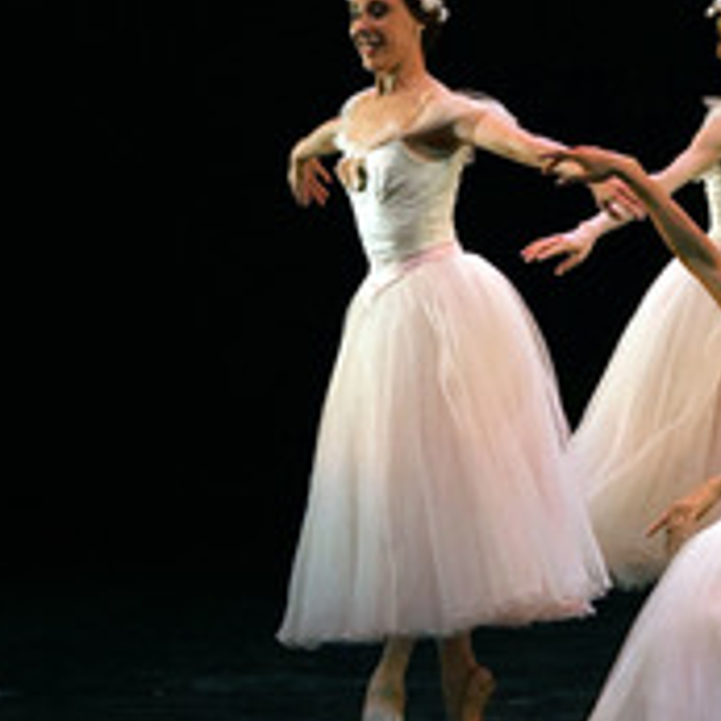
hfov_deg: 4.0
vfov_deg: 4.0
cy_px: 421
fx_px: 10416
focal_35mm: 442
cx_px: 715
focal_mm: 200
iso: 6400
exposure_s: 1/500
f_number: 6.3
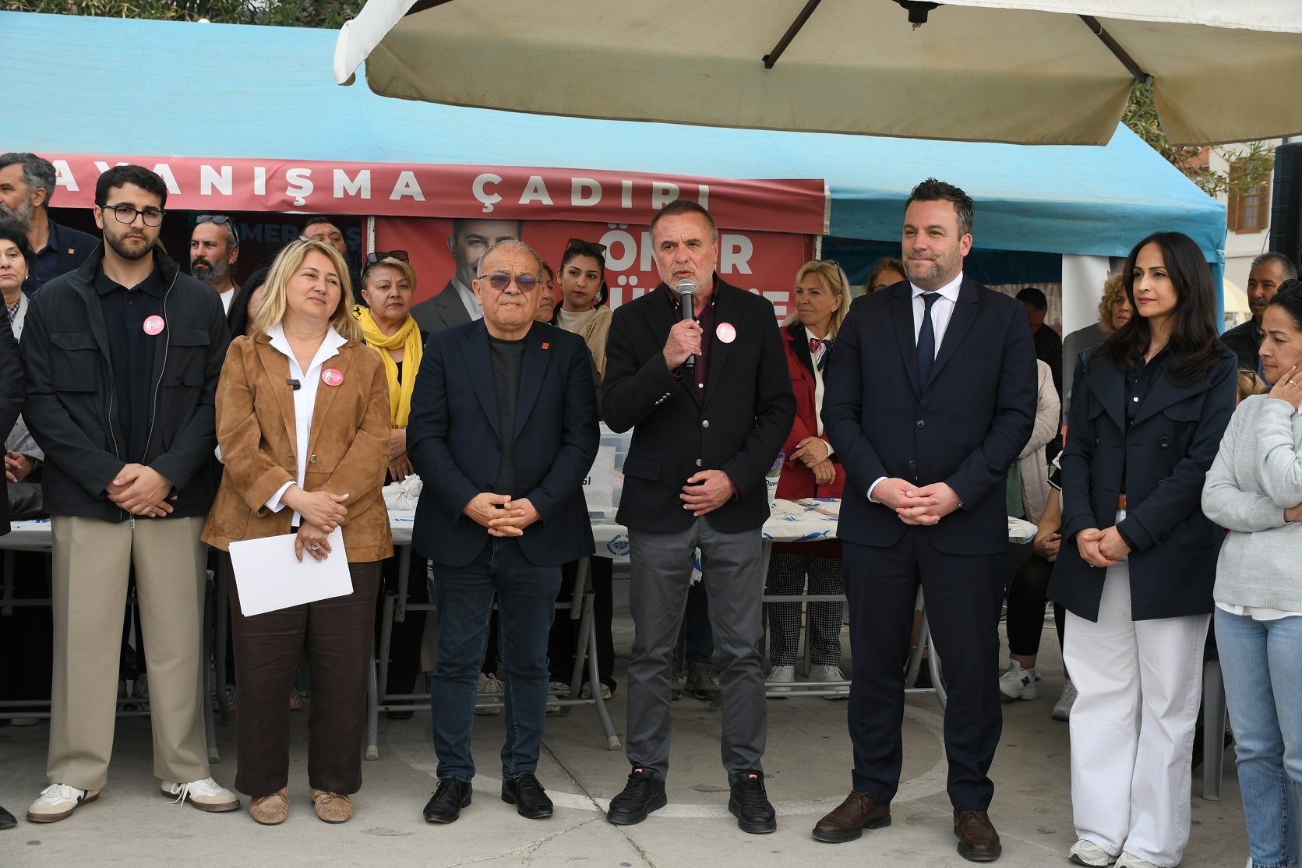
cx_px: 651
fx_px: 1844
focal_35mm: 51
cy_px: 434
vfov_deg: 26.5
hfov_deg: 38.9
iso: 110
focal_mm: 34
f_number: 4.2
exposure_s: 1/160
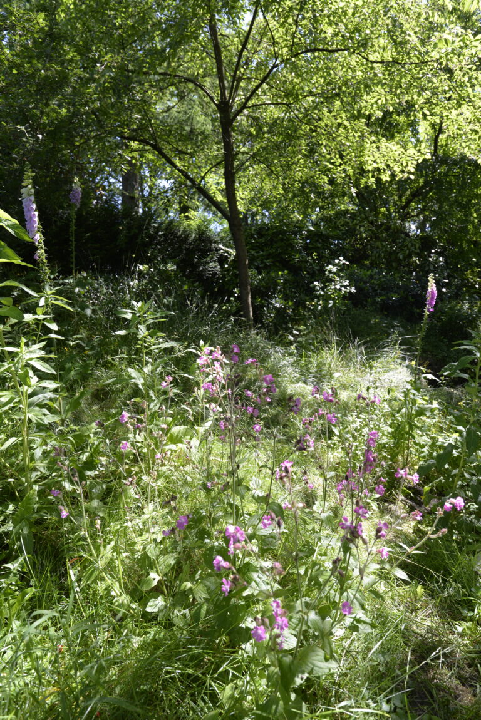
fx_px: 400
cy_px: 360
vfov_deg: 83.9
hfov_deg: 62.0
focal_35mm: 20
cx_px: 240
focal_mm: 20
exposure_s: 1/125
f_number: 5.6
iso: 200
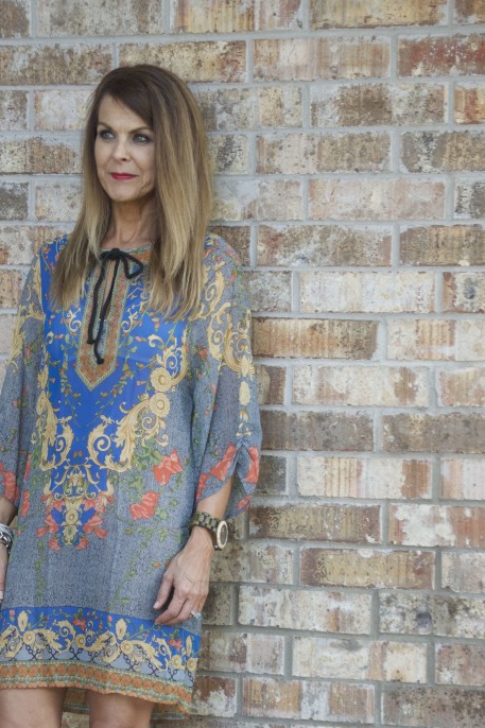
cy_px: 539
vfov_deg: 11.5
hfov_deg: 7.7
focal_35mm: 179
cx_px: 155
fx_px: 3619
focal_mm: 80
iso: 1000
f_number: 4.5
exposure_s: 1/125
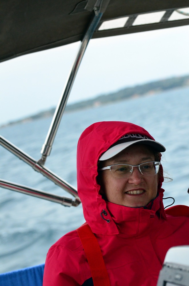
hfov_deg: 13.0
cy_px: 143
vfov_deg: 19.5
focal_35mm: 105
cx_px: 94
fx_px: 831
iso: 2500
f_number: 5.6
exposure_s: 1/8000
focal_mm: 70
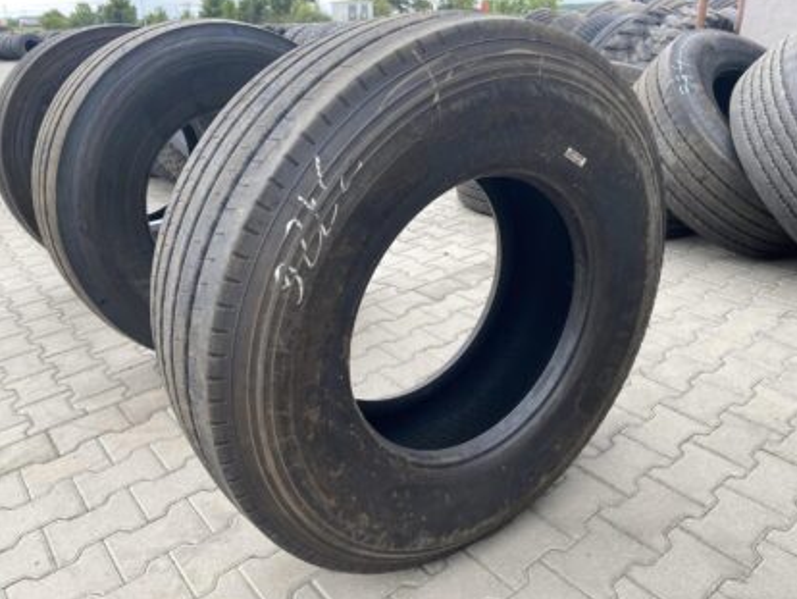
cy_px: 300
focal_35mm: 27
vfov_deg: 51.4
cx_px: 410
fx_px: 622
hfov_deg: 65.3
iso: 32
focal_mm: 4.25
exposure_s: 1/136
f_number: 1.8
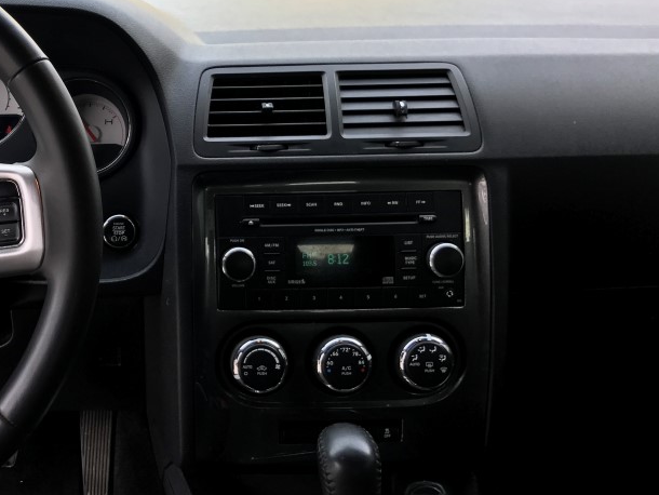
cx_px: 164
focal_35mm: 47
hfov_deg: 39.3
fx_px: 895
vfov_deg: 30.8
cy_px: 185
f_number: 1.8
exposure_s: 1/119
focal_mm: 3.99
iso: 20
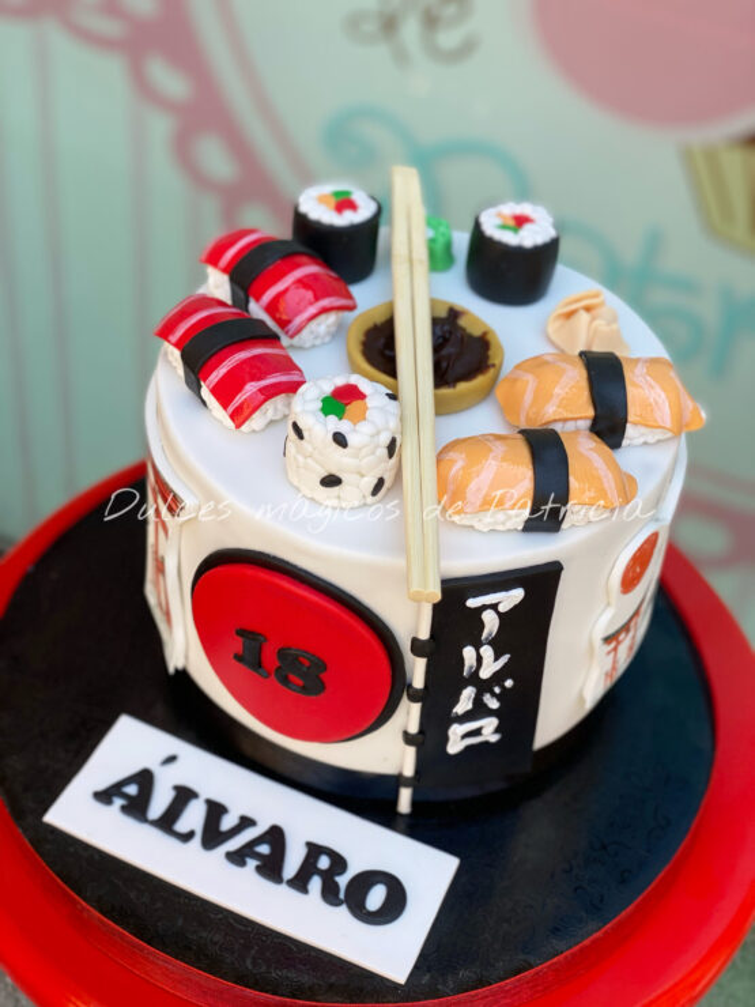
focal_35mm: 52
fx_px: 1512
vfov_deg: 36.8
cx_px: 378
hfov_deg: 28.0
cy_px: 504
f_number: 2
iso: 20
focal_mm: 6
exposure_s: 1/204
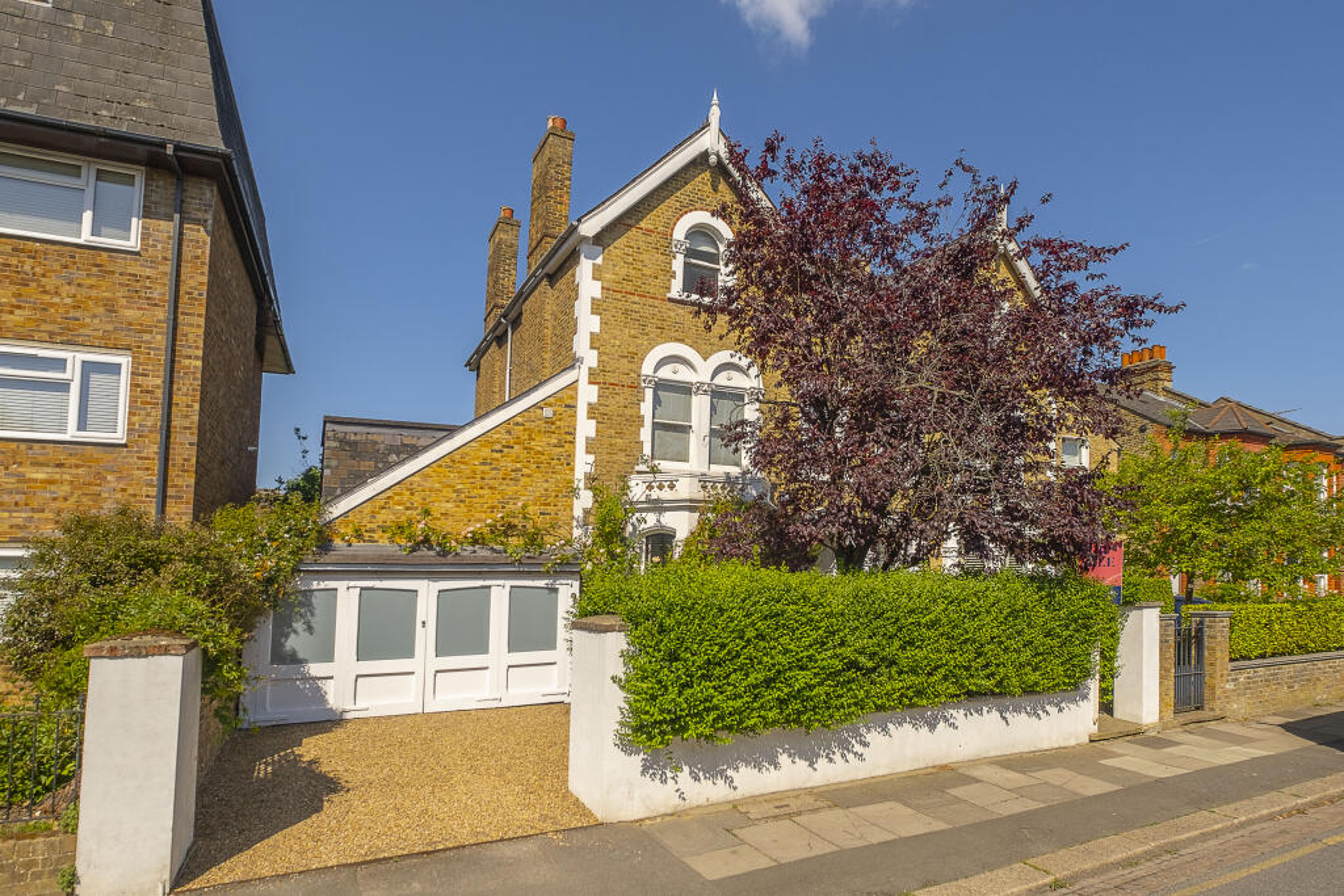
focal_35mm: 15
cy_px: 448
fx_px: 560
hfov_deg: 100.4
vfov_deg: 77.3
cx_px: 672
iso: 250
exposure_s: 1/1600
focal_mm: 10
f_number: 4.5
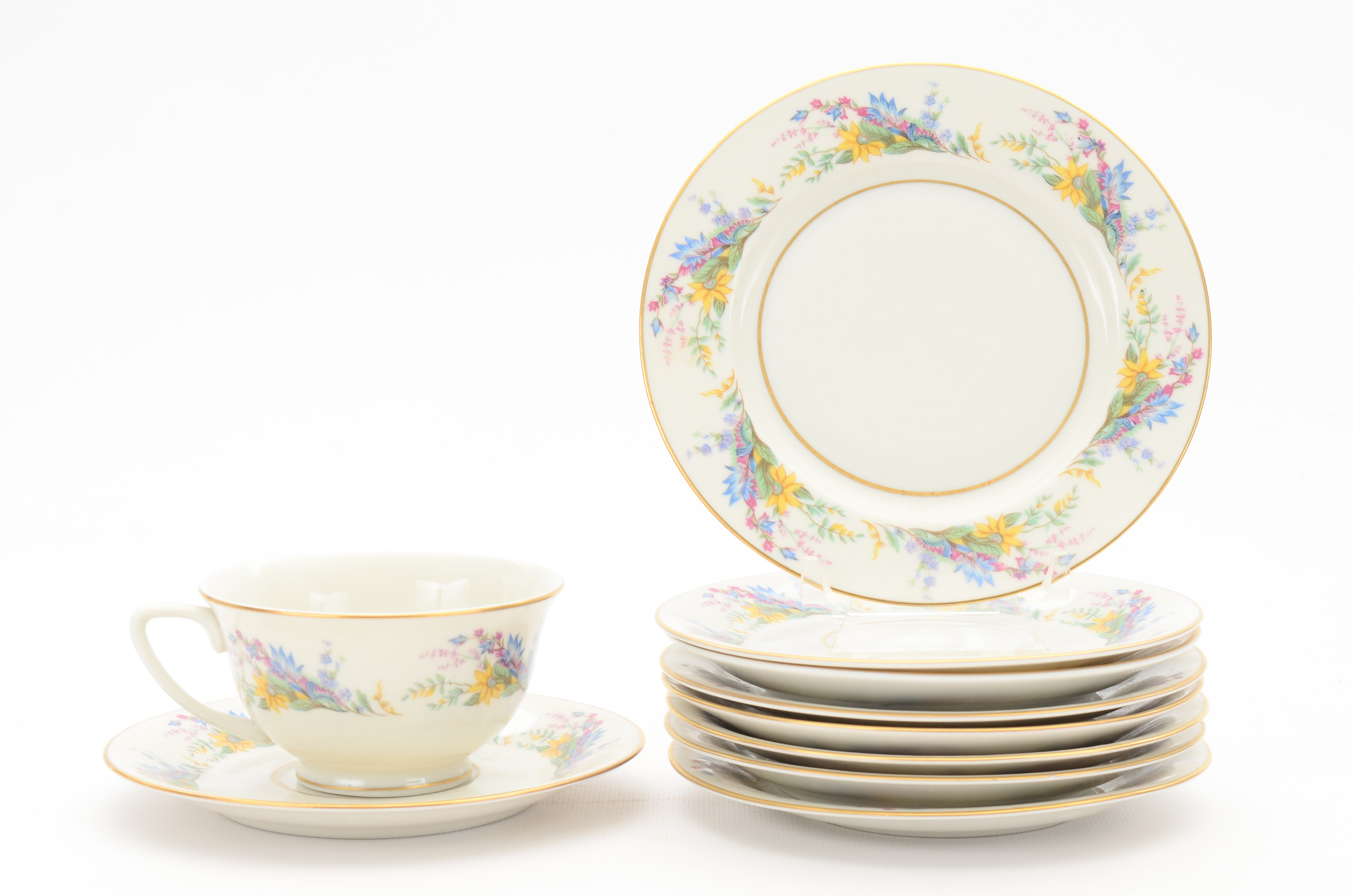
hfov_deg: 26.0
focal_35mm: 78
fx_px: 2925
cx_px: 676
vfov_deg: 17.4
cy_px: 448
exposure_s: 1/80
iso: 250
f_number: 11
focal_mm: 52
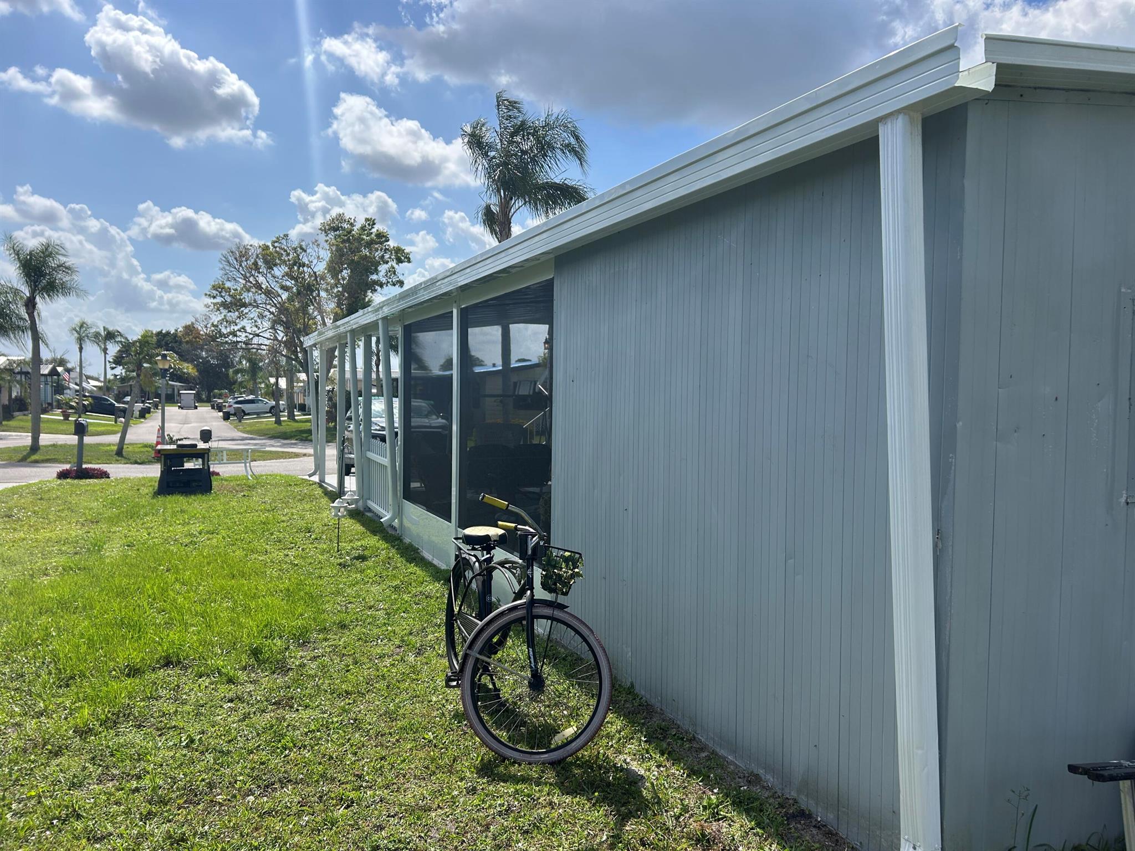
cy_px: 426
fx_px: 852
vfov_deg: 53.1
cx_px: 568
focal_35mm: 26
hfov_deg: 67.3
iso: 50
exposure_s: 1/5076
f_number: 1.5
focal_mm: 5.7
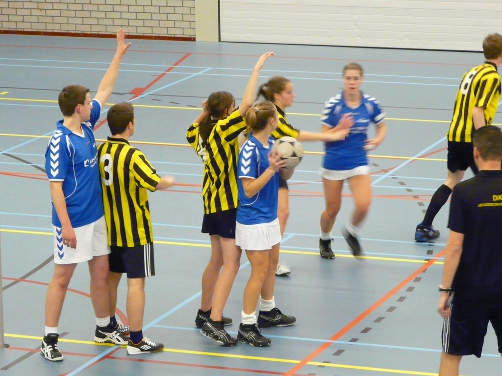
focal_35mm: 161
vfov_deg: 9.2
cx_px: 251
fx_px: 2335
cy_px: 188
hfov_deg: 12.3
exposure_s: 1/40
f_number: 3.6
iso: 800
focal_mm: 26.4
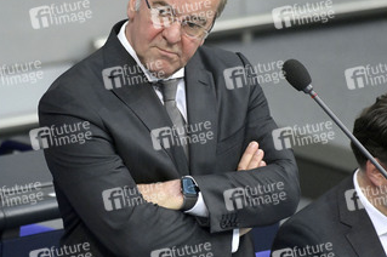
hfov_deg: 2.9
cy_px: 105
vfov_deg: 1.9
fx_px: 7592
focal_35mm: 707
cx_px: 150
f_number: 6.3
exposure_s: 1/320
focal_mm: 500
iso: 10000
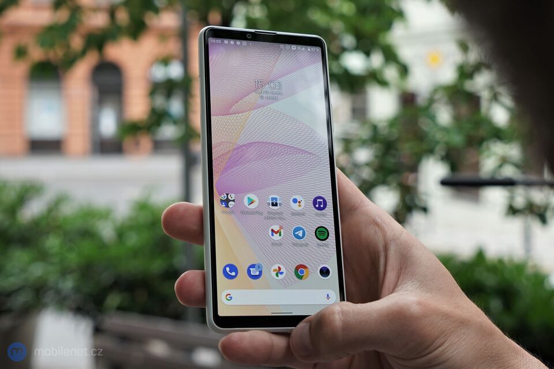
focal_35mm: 49
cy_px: 184
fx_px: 754
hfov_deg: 40.3
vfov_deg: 27.5
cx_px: 277
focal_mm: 49
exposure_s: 1/200
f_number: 6.3
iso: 500
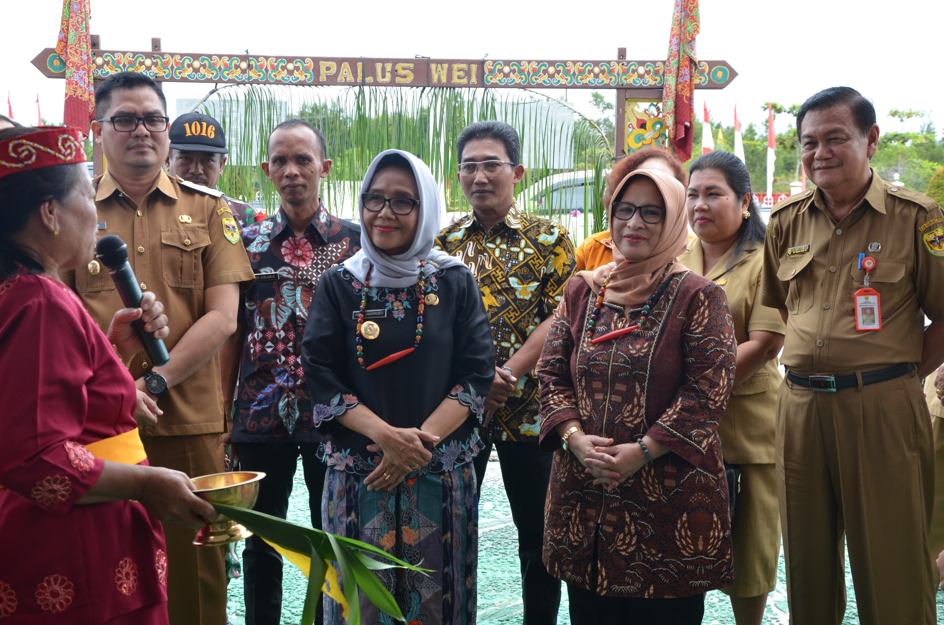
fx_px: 1649
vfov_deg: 21.5
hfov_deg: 32.0
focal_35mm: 63
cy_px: 312
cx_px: 472
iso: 400
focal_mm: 42
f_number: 8
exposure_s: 1/250
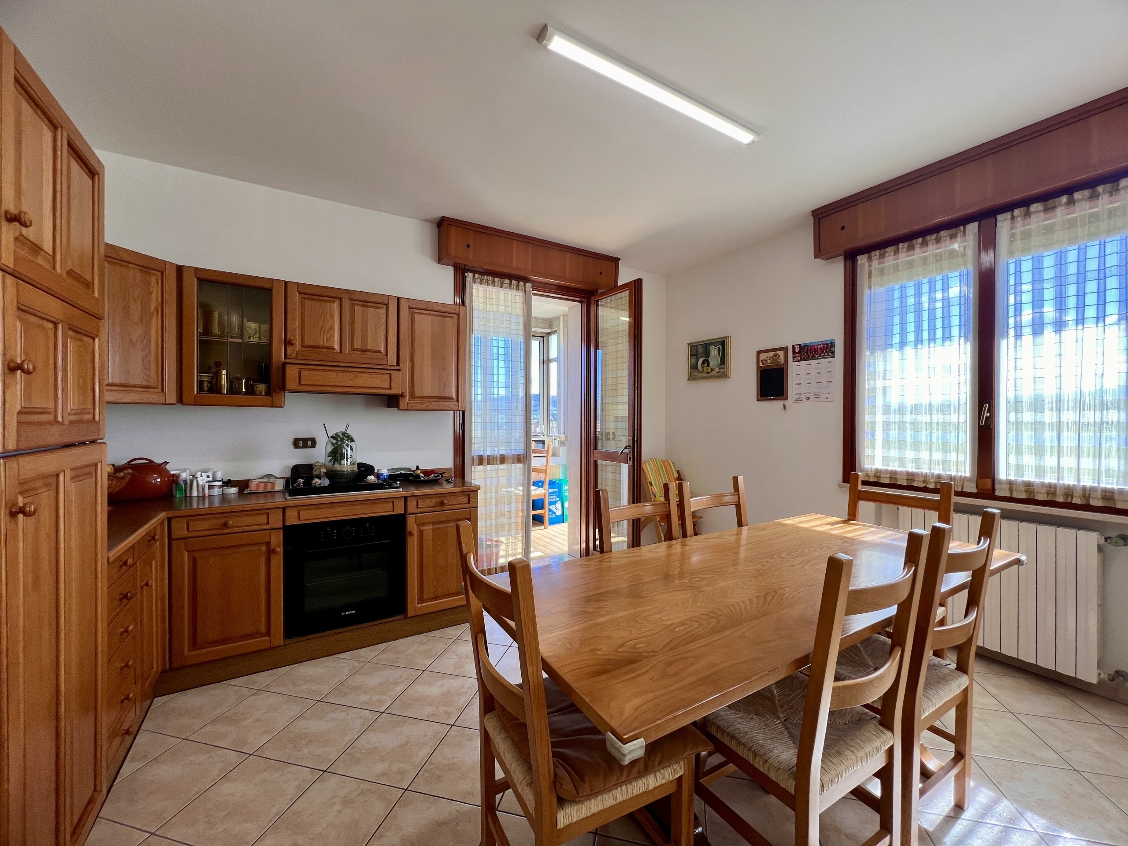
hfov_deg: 106.2
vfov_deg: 89.9
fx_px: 424
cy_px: 423
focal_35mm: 13
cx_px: 564
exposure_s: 1/100
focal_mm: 1.57
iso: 40
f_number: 1.8
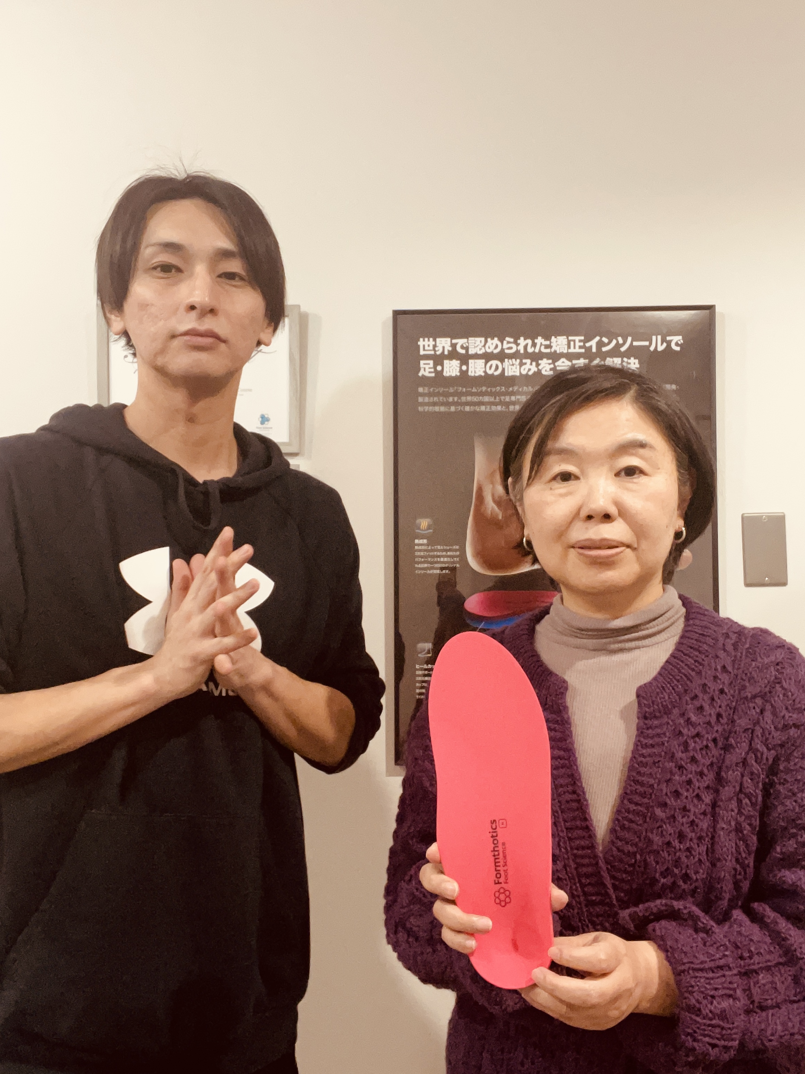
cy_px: 537
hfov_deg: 46.8
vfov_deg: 60.0
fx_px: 930
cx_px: 402
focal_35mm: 30
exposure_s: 1/33
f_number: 2.2
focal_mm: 2.71
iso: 320
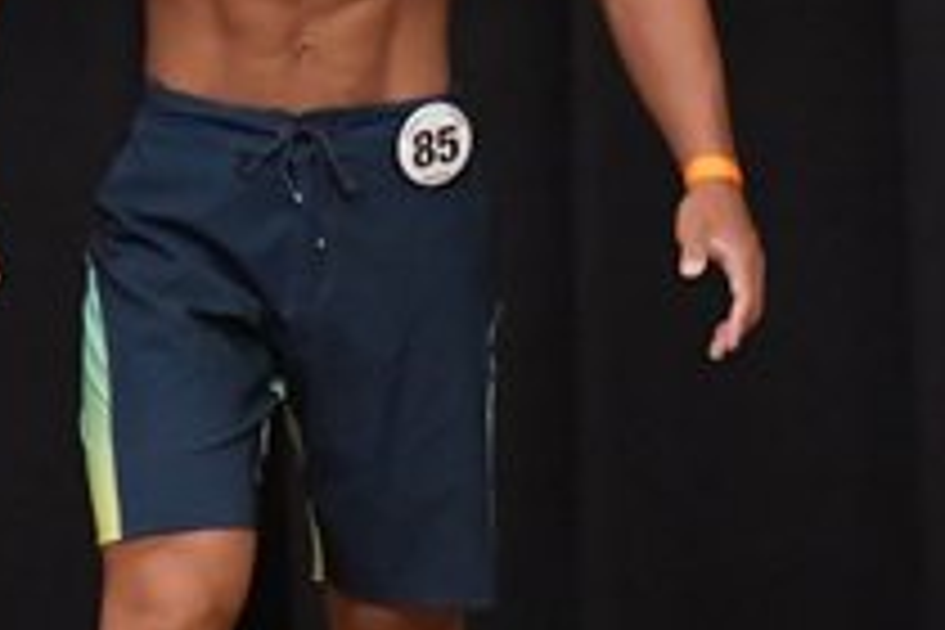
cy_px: 320
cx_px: 29
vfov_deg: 1.6
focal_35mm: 885
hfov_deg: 2.3
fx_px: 23229
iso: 6400
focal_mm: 160
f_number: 5.6
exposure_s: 1/400
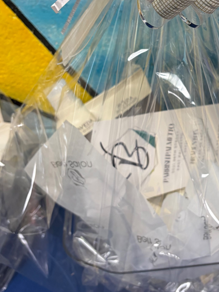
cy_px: 99
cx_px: 175
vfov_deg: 35.2
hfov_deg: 26.5
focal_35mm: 54
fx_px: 456
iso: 160
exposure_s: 1/60
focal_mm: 5.96
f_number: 1.6
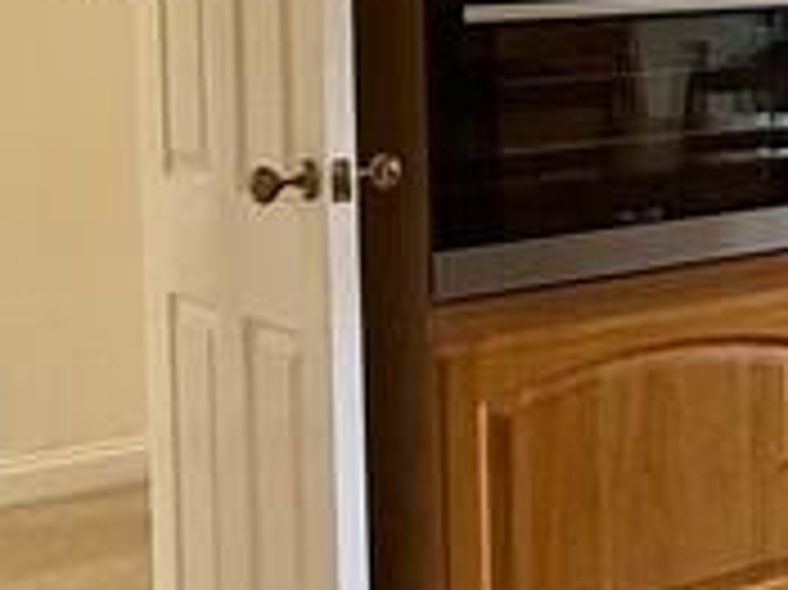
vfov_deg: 17.3
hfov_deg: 16.1
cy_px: -68
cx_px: 1729
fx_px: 1865
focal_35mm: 82
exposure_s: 1/100
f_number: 2.2
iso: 100
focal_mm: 2.22
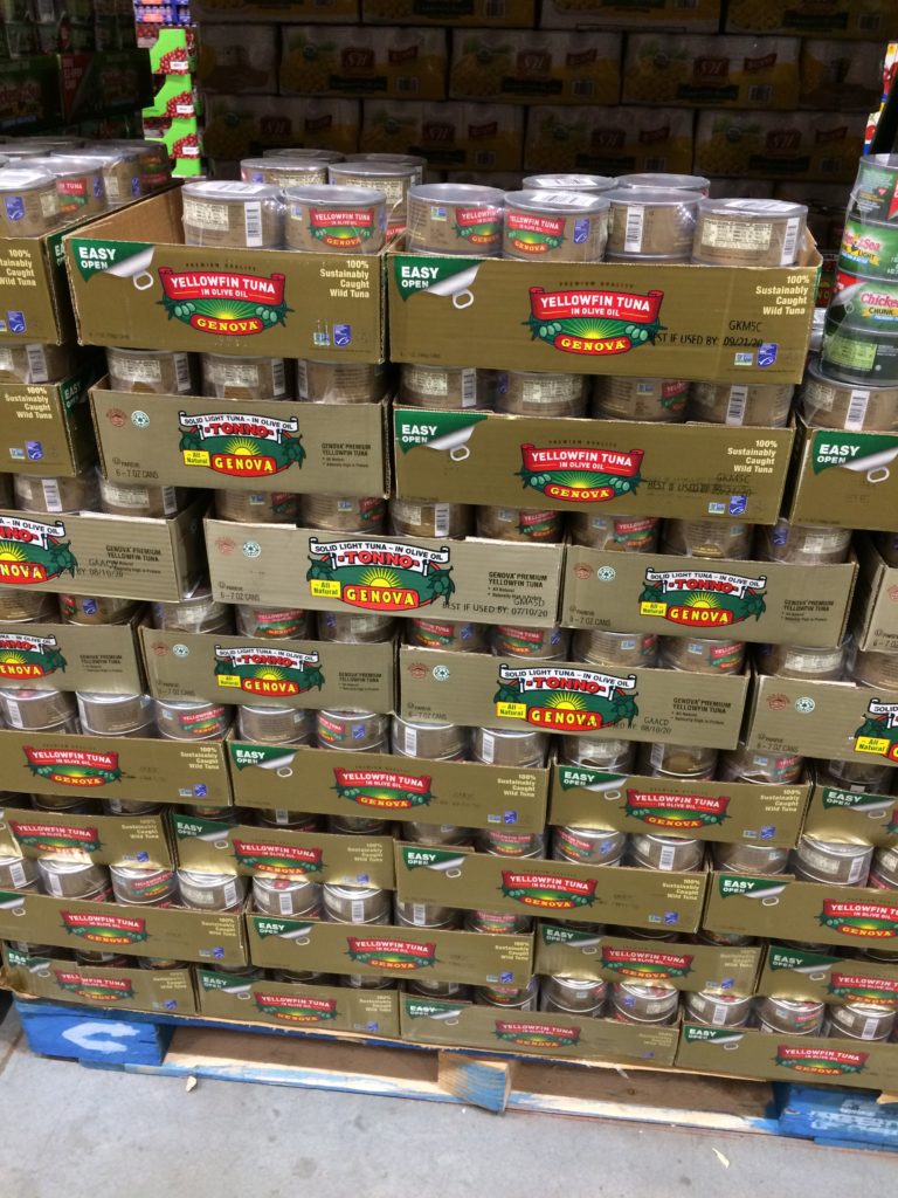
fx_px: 1003
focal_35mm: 29
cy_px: 599
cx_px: 449
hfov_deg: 48.2
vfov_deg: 61.7
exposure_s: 1/33
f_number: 2.2
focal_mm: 4.15
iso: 200
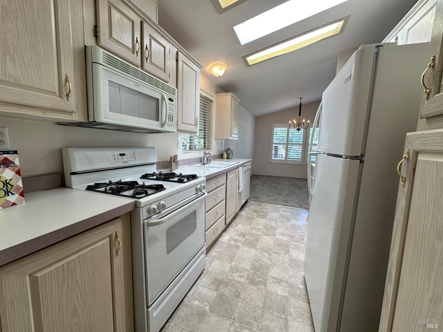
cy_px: 166
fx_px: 179
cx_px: 222
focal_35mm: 14
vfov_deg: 85.7
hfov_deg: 102.1
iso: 80
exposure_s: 1/120
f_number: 2.2
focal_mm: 2.22
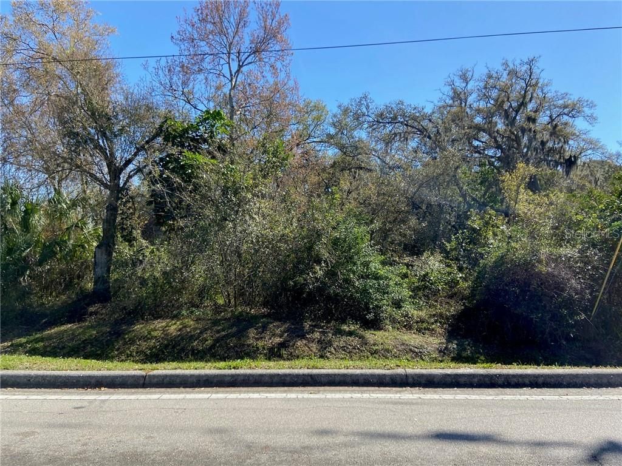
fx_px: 467
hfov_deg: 67.3
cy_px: 233
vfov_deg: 53.1
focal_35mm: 26
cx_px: 311
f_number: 1.8
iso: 32
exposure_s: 1/1727
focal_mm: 4.25
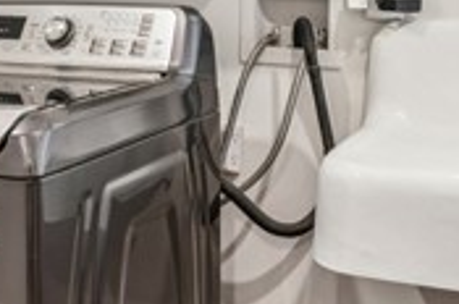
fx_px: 849
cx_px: 212
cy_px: -18
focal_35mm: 67
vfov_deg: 19.6
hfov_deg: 30.2
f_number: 13
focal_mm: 18.2
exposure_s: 1/1.25
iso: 100
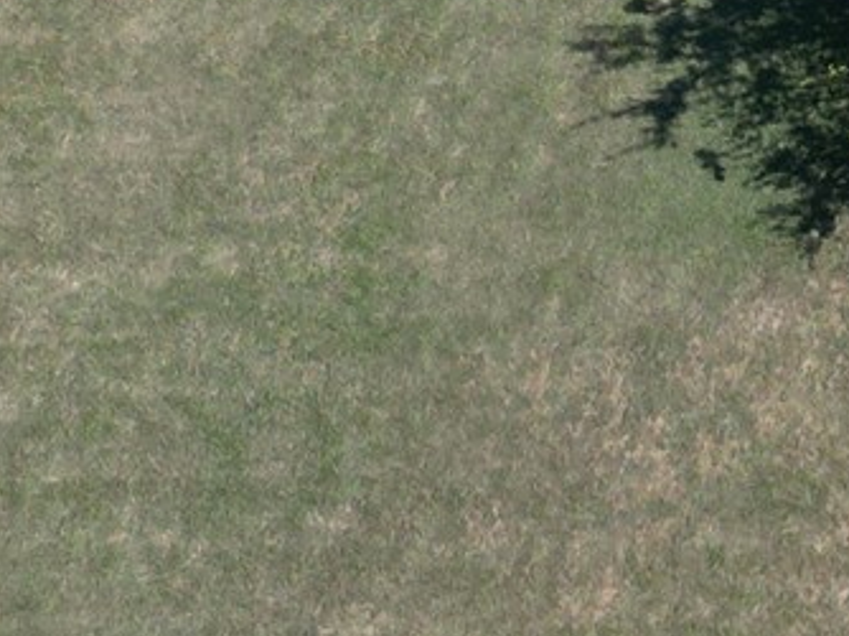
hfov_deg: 13.3
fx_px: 3382
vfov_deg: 10.4
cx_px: 1375
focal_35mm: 138
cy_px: -282
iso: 110
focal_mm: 6.72
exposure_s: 1/2000
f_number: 1.7
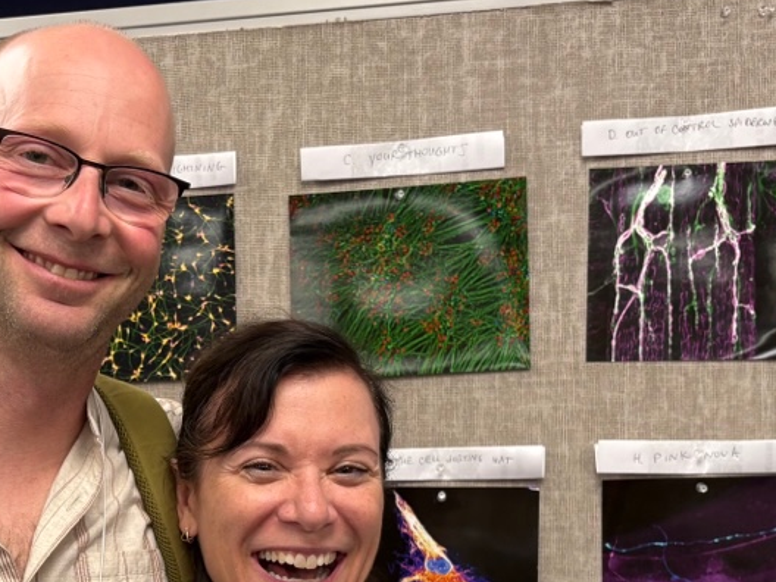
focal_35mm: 63
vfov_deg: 22.8
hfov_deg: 29.6
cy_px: 513
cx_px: 94
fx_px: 1412
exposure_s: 1/60
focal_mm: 5.96
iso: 80
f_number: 1.6
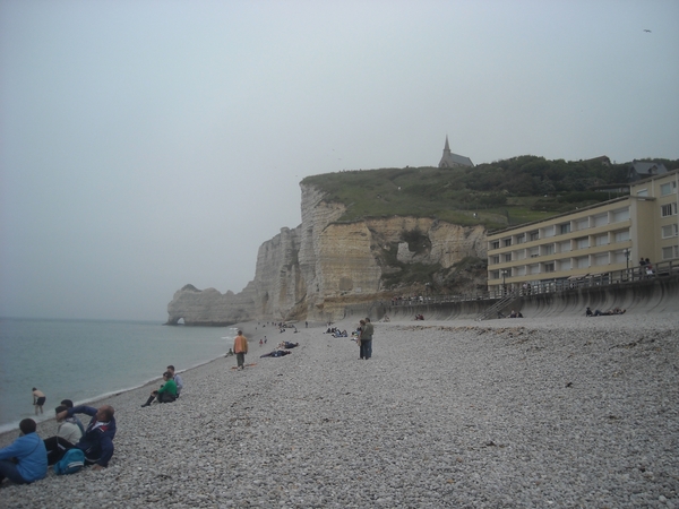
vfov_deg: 40.7
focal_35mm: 35
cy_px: 254
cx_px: 340
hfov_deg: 52.6
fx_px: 687
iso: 64
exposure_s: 1/521
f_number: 5.6
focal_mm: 5.7
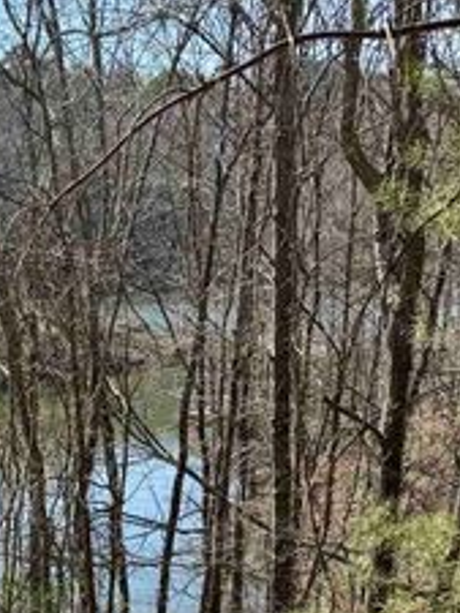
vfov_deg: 24.4
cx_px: -188
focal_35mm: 71
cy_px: 770
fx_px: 1257
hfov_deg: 18.8
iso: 80
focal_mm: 6.76
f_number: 1.78
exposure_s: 1/2252
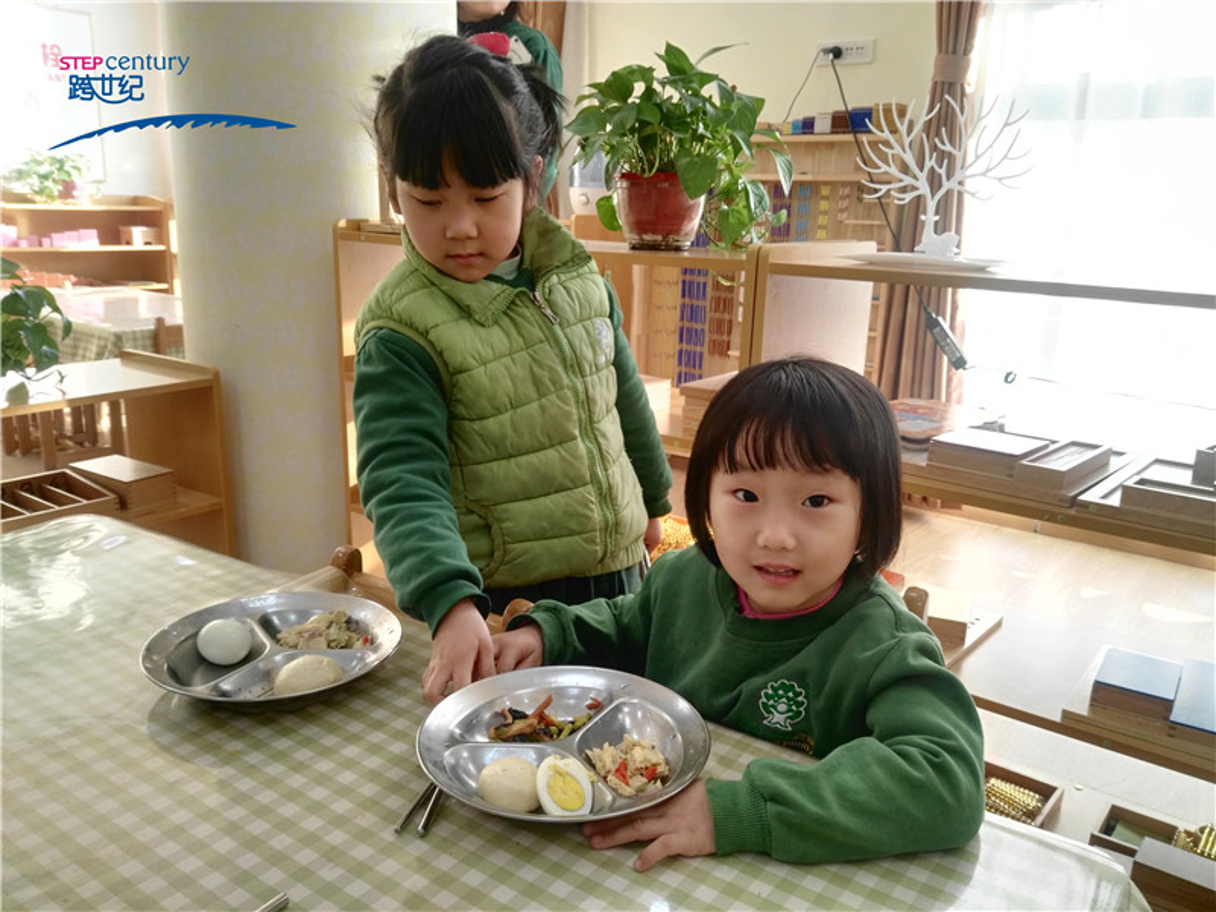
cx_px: 608
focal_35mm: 28
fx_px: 984
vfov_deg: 49.7
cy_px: 456
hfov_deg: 63.4
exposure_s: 1/40
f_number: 2
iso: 73
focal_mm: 2.96
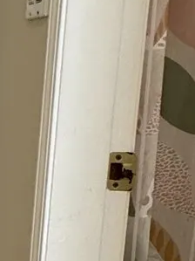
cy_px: 218
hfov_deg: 11.6
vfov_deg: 18.0
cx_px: -251
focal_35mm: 108
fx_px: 812
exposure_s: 1/60
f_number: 2.2
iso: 250
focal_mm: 2.22
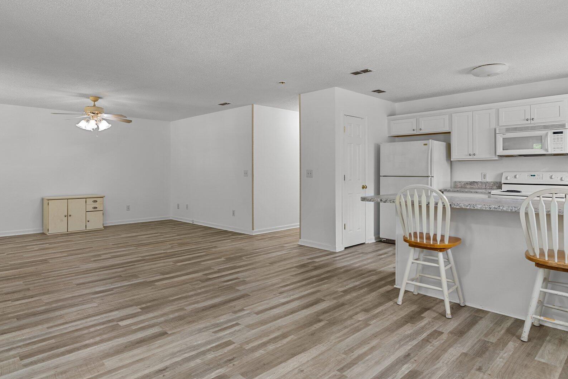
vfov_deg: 57.1
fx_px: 347
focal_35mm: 22
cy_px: 173
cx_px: 246
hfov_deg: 78.2
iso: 500
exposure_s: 1/4
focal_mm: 17
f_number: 5.6
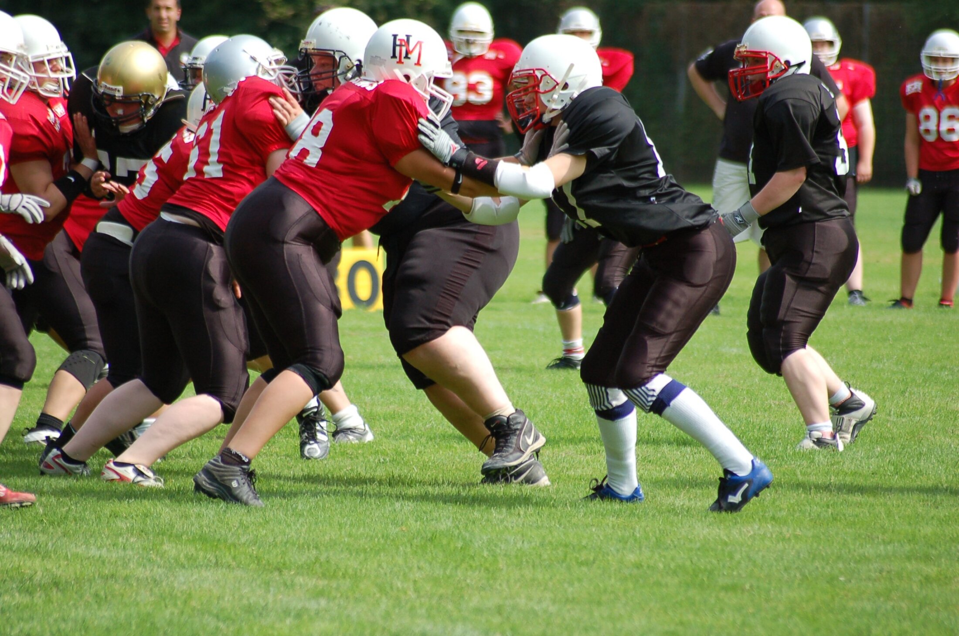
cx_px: 480
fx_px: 9572
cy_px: 318
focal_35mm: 360
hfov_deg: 5.7
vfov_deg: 3.8
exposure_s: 1/1000
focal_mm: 240
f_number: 5.3
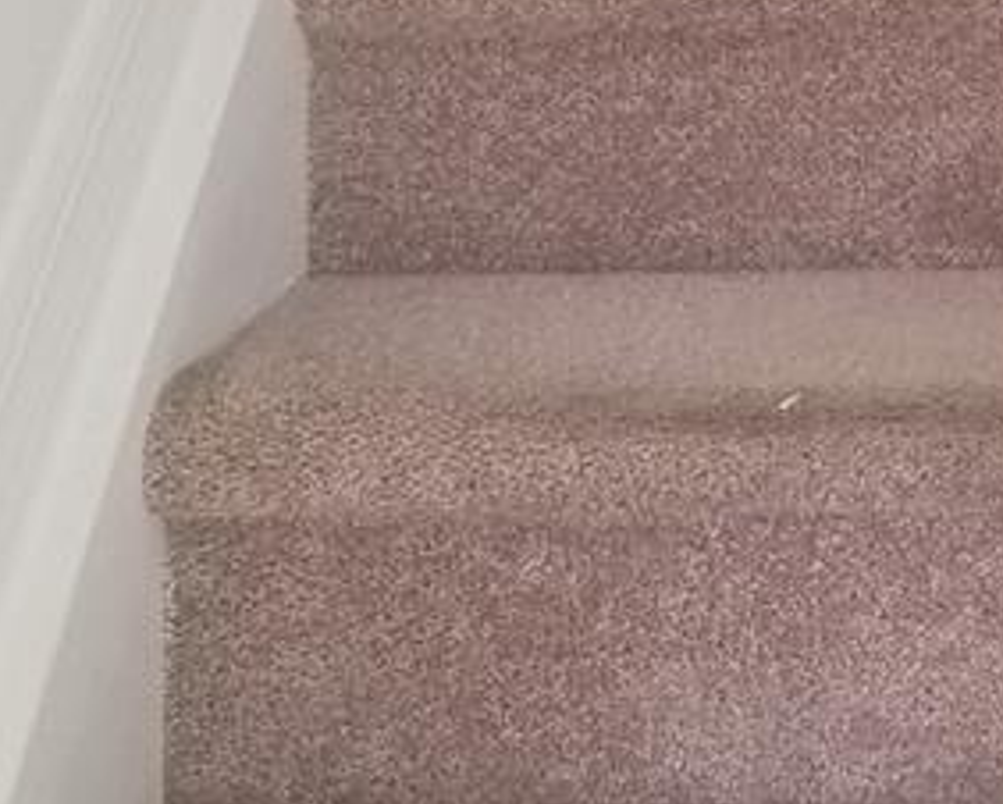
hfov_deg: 17.3
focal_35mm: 108
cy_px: -470
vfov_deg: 13.3
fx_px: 3208
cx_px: 1060
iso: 125
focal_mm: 4.3
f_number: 1.7
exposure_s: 1/60
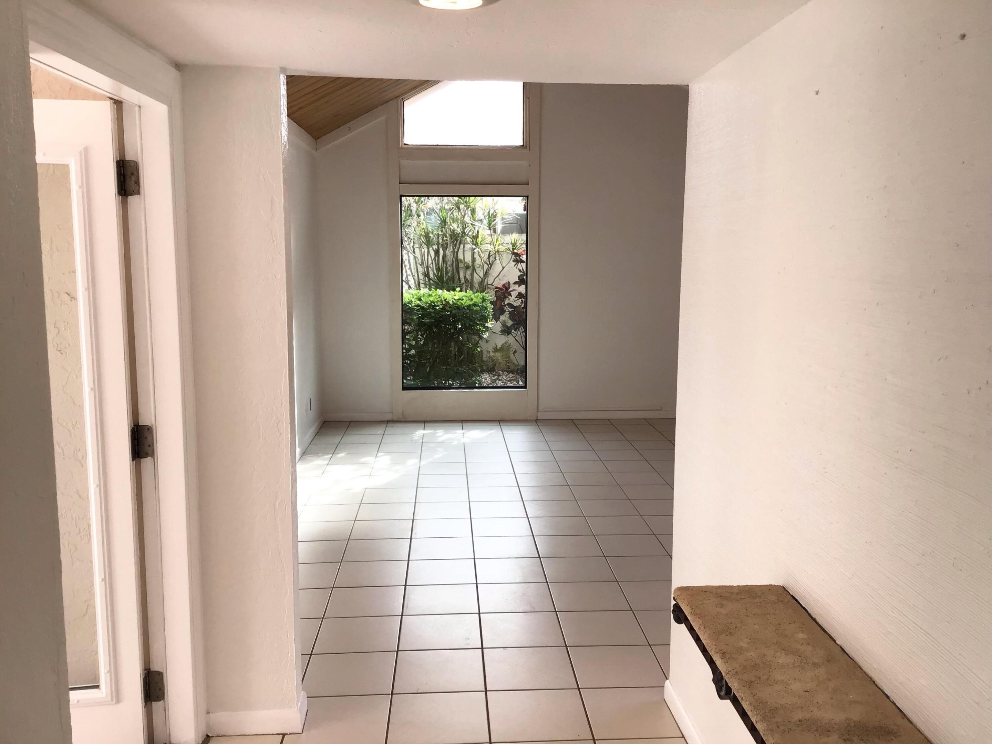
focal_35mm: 31
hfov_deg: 58.4
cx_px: 496
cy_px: 372
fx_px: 888
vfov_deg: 45.4
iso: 25
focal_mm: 3.3
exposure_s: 1/127
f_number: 2.4
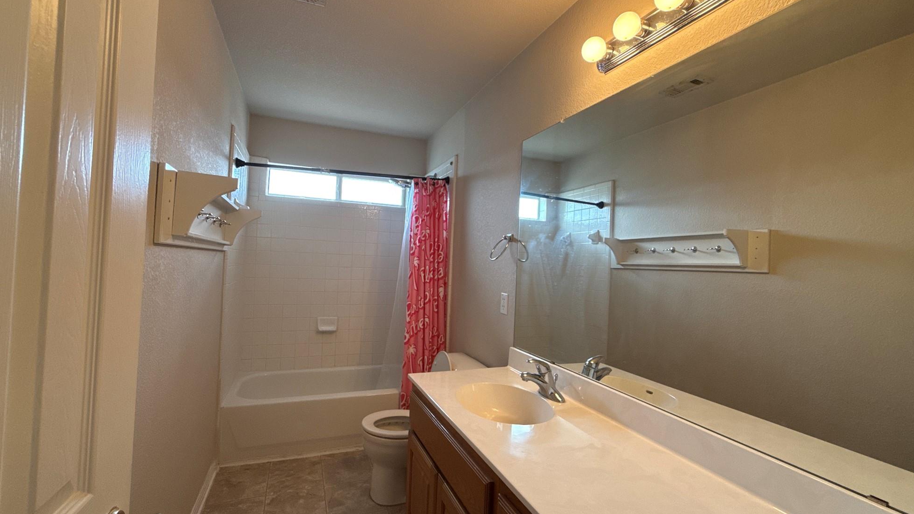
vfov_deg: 67.1
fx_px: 388
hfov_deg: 99.3
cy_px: 259
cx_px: 441
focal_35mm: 16
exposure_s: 1/120
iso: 250
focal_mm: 2.22
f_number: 2.2
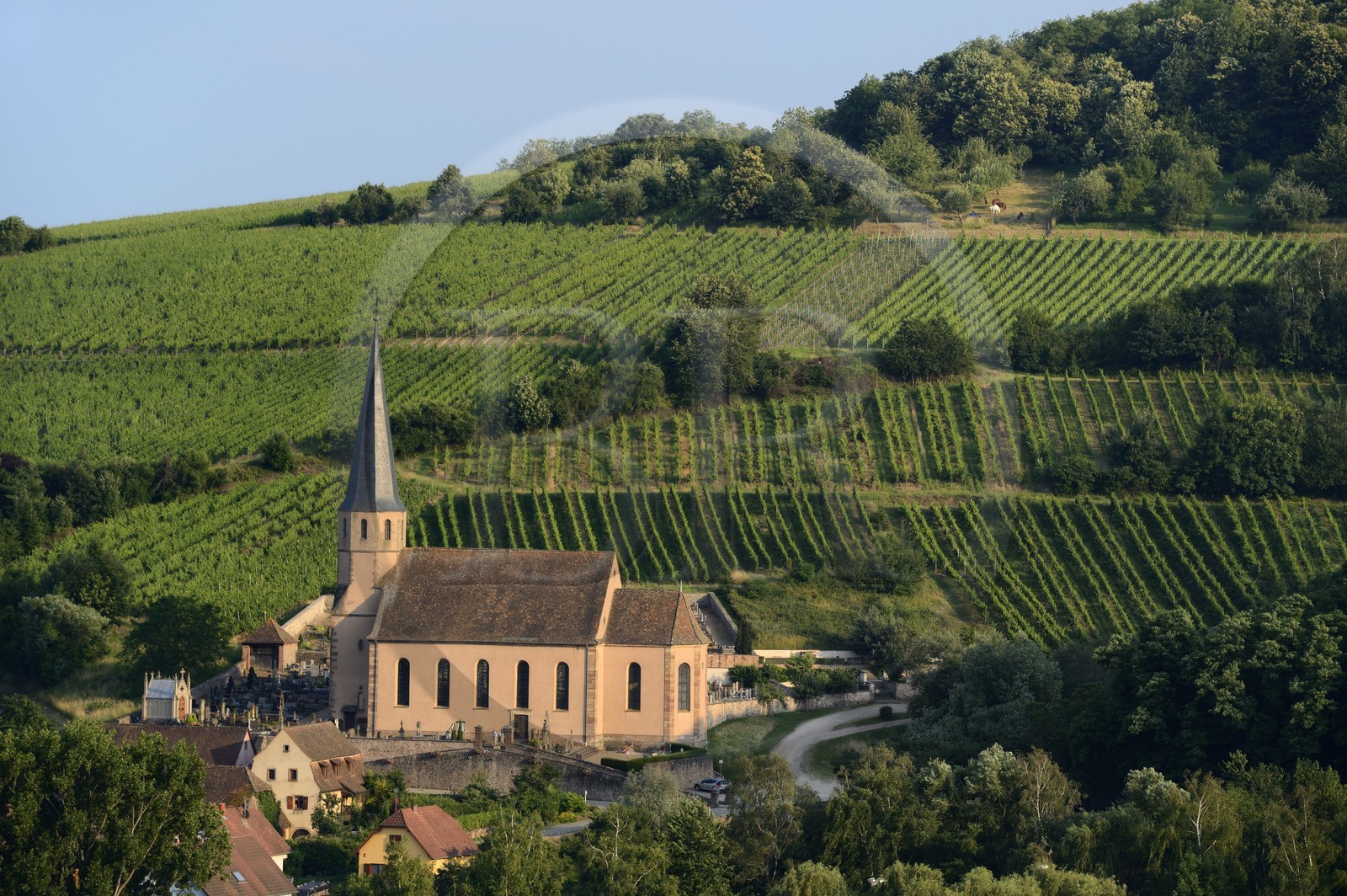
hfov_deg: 11.1
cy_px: 448
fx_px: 6916
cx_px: 674
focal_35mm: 185
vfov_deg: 7.4
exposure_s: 1/250
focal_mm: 185
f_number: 9
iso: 200
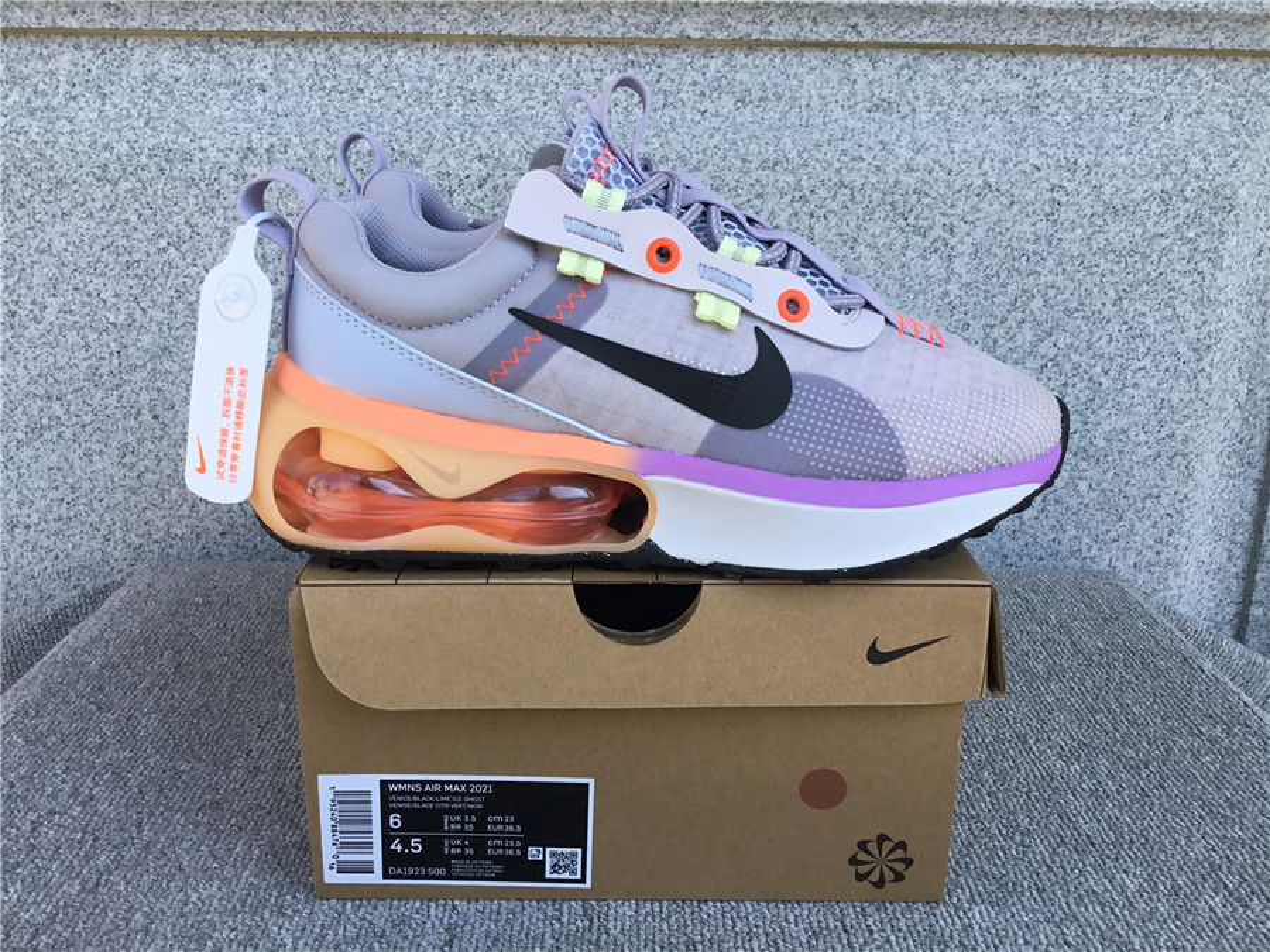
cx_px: 635
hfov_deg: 58.4
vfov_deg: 45.4
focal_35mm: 31
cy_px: 476
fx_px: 1137
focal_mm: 3.3
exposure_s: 1/275
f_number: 2.4
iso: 25
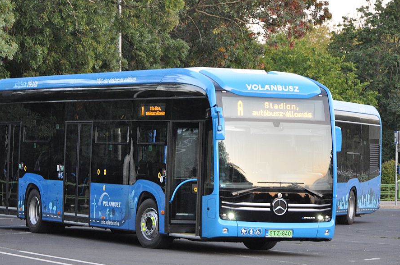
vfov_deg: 7.2
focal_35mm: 191
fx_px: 2115
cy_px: 135
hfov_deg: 10.8
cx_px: 168
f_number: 5.6
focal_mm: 105
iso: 1600
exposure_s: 1/80
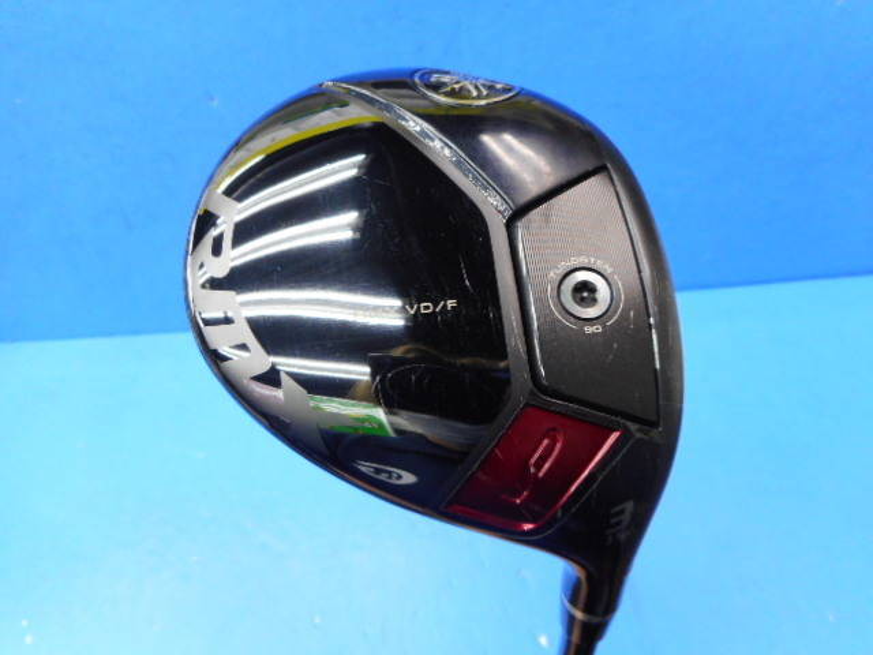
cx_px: 436
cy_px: 328
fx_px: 630
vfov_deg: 54.9
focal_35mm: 25
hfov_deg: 69.4
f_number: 3.7
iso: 220
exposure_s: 1/30
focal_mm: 4.5
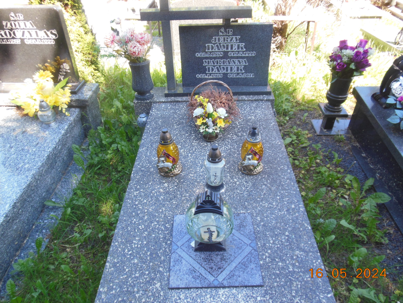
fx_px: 291
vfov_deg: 54.9
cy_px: 152
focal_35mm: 25
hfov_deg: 69.4
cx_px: 202
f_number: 3.2
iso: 125
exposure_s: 1/100
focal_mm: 4.5
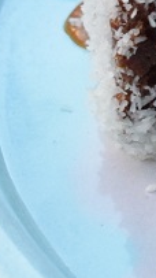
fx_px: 2276
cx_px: 833
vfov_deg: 7.0
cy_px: -8
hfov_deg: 3.5
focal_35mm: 309
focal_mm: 25
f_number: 5.6
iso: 3200
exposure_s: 1/800
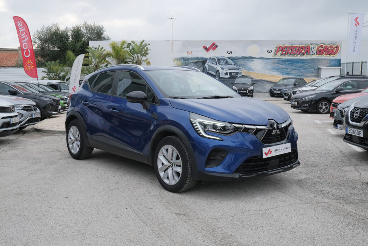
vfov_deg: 36.0
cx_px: 184
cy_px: 123
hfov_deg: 51.9
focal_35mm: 37
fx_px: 378
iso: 500
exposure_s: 1/180
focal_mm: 24.9
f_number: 9
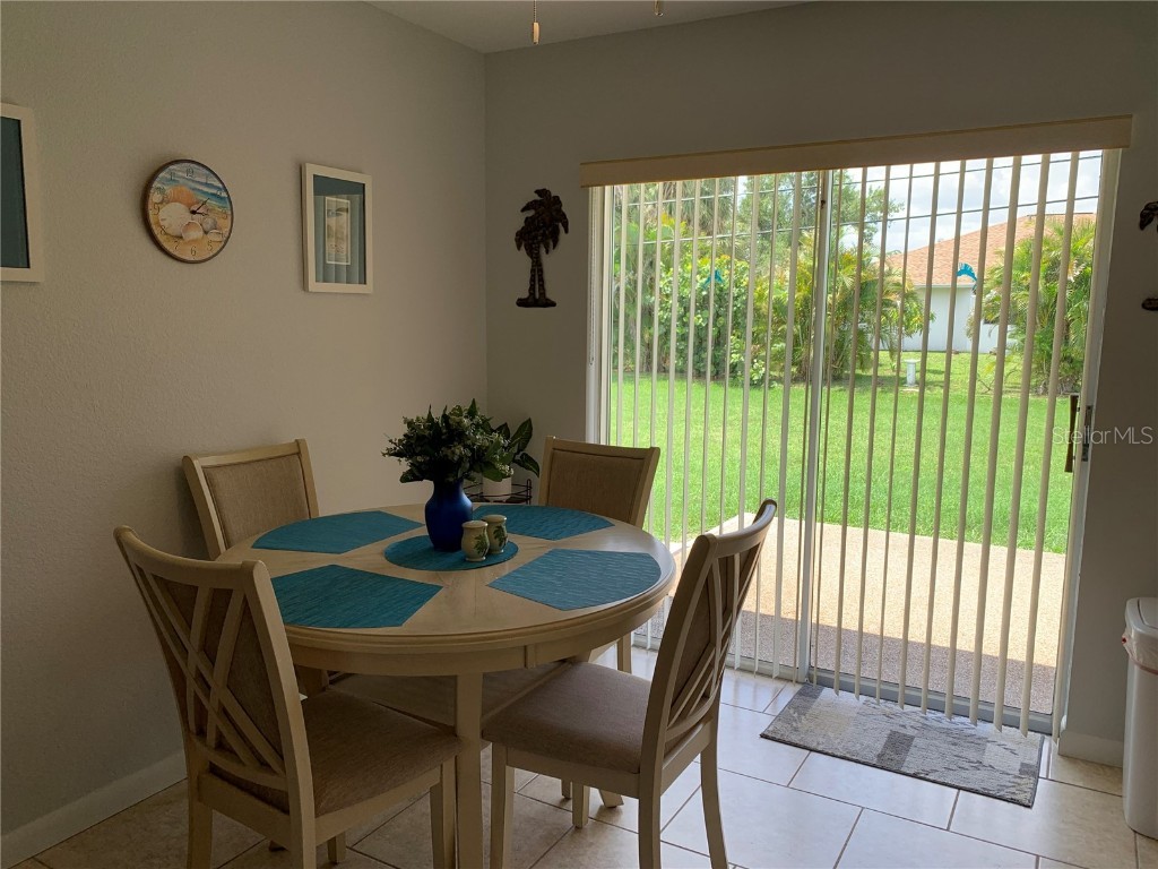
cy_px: 434
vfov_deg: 53.1
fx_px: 870
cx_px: 579
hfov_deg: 67.3
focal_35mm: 26
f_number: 1.8
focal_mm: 4.25
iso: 25
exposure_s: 1/320
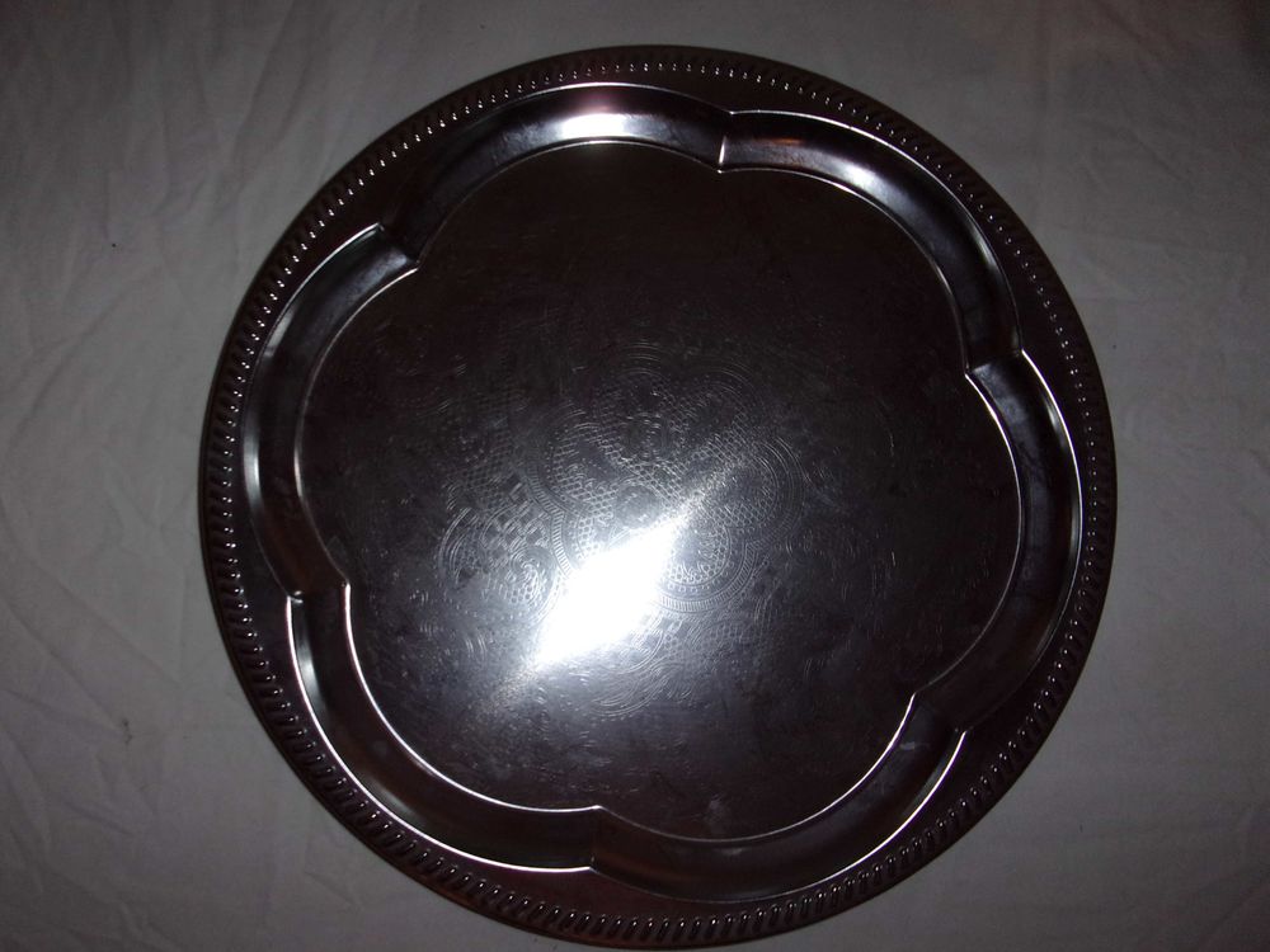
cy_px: 476
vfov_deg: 49.7
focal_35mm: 28
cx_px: 635
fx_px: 1027
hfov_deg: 63.4
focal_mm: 5.1
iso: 160
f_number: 3.9
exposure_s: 1/34
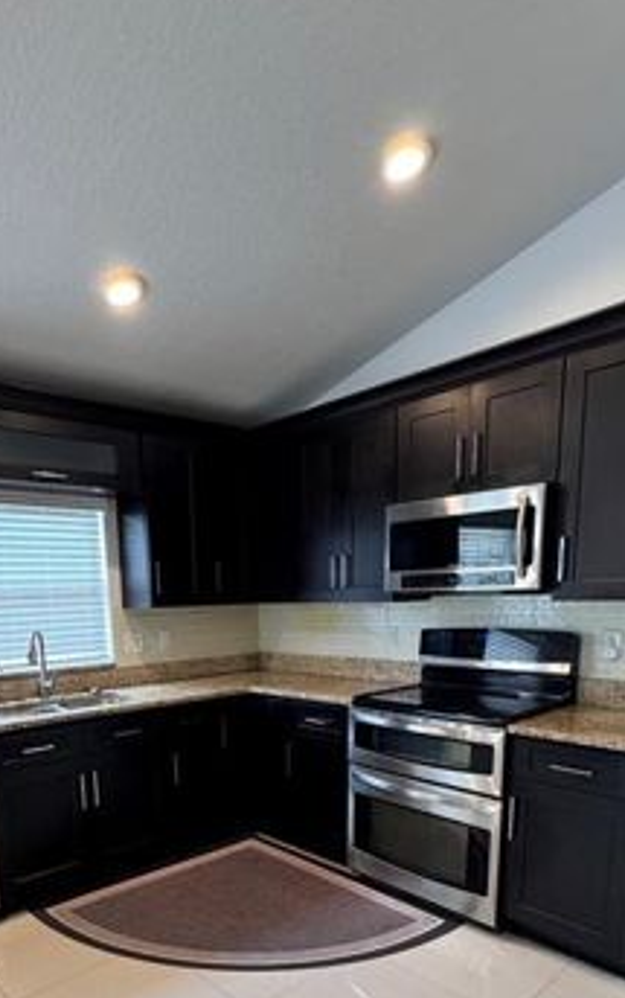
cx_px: 234
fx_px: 626
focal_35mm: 23
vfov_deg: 73.4
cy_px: 707
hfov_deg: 52.5
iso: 250
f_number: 2.2
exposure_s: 1/60
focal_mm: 2.22
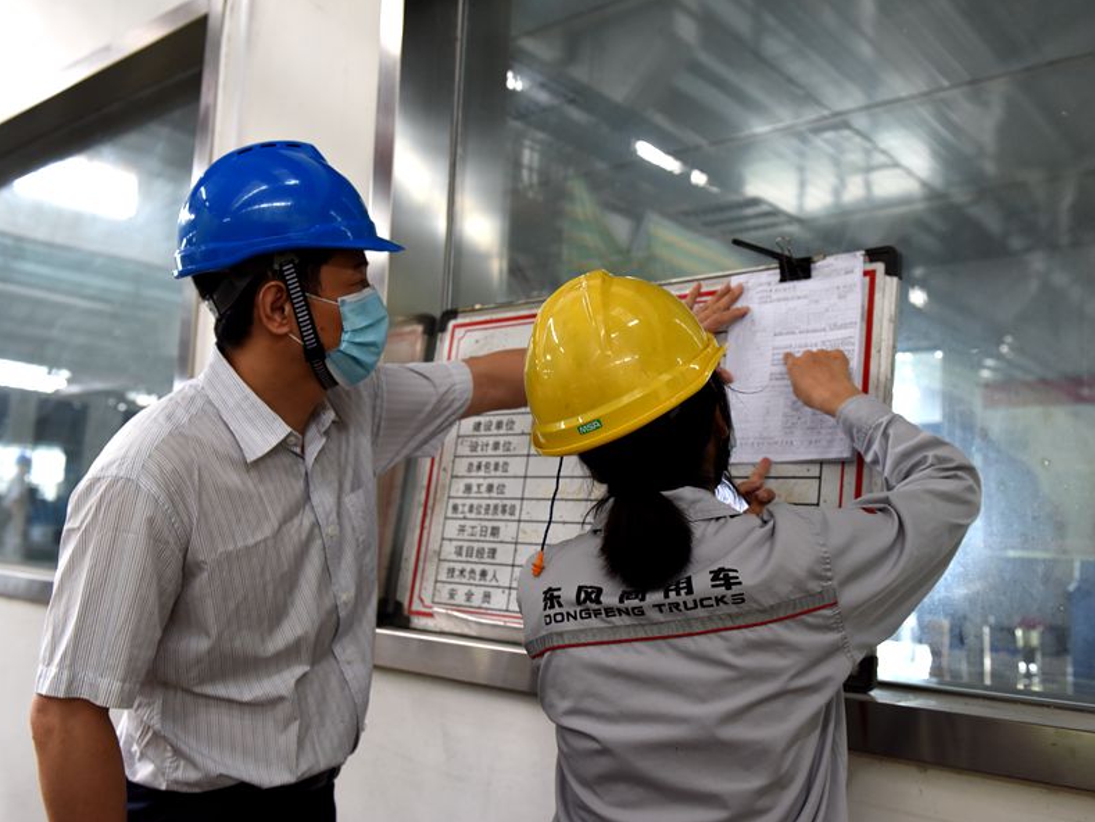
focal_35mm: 34
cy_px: 409
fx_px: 1076
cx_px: 545
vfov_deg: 41.8
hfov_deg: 54.0
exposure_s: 1/60
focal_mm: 31
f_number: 4
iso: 1600
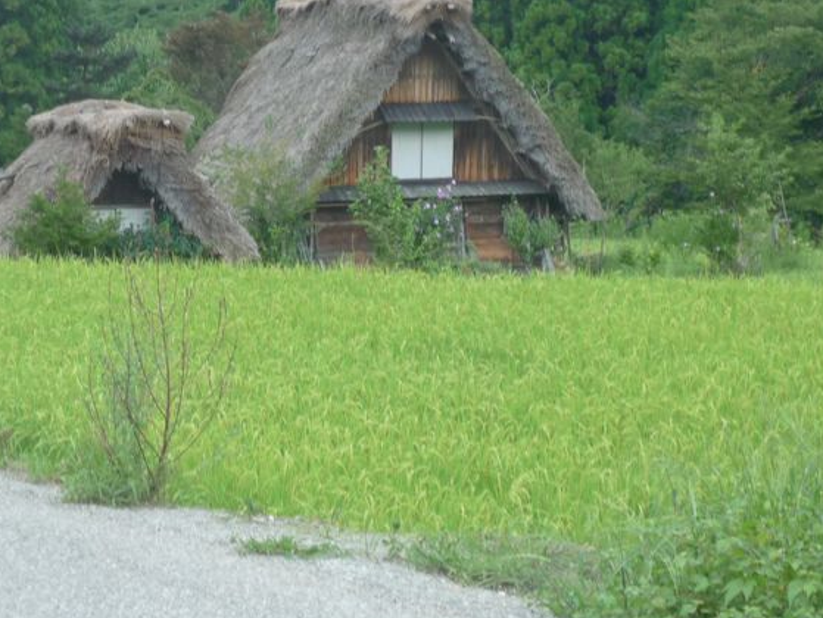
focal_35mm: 108
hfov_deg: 18.1
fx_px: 2569
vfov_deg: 13.7
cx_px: 202
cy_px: 209
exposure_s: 1/50
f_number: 4.7
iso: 100
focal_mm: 10.4
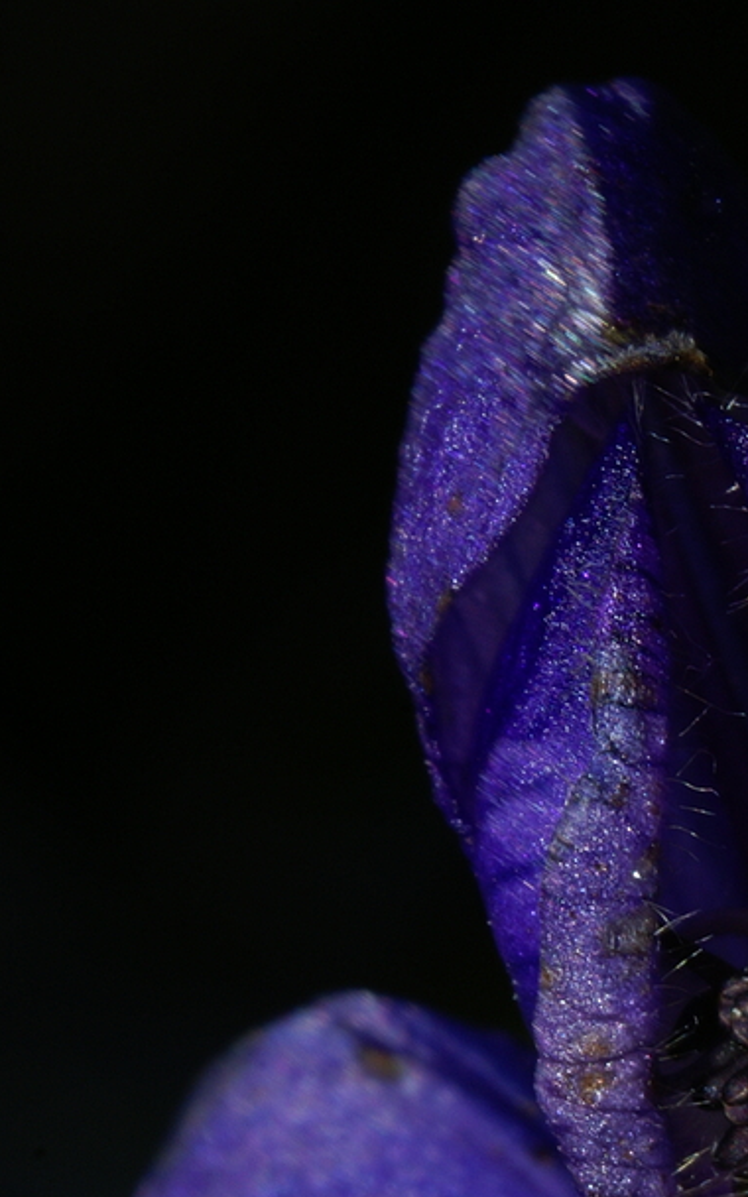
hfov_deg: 5.4
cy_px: 961
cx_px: 768
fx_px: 7861
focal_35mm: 241
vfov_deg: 8.7
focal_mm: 80
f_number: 29
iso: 100
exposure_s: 1/125
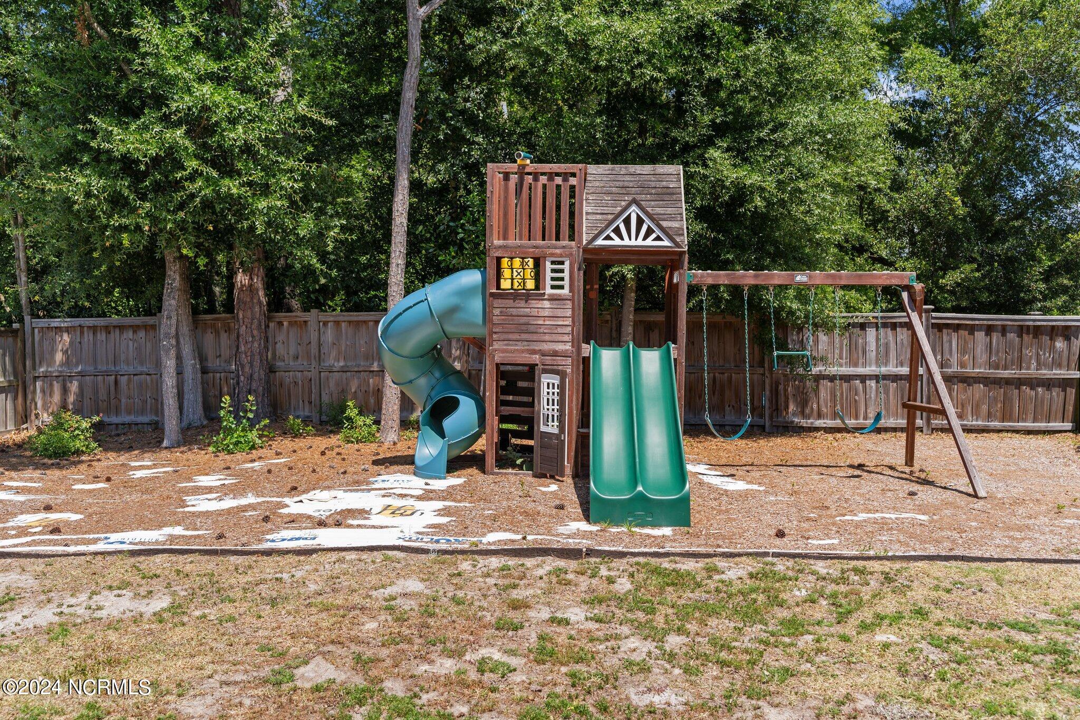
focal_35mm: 28
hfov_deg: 65.5
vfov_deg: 46.4
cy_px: 360
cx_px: 540
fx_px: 840
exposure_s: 1/800
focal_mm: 28
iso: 160
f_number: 5
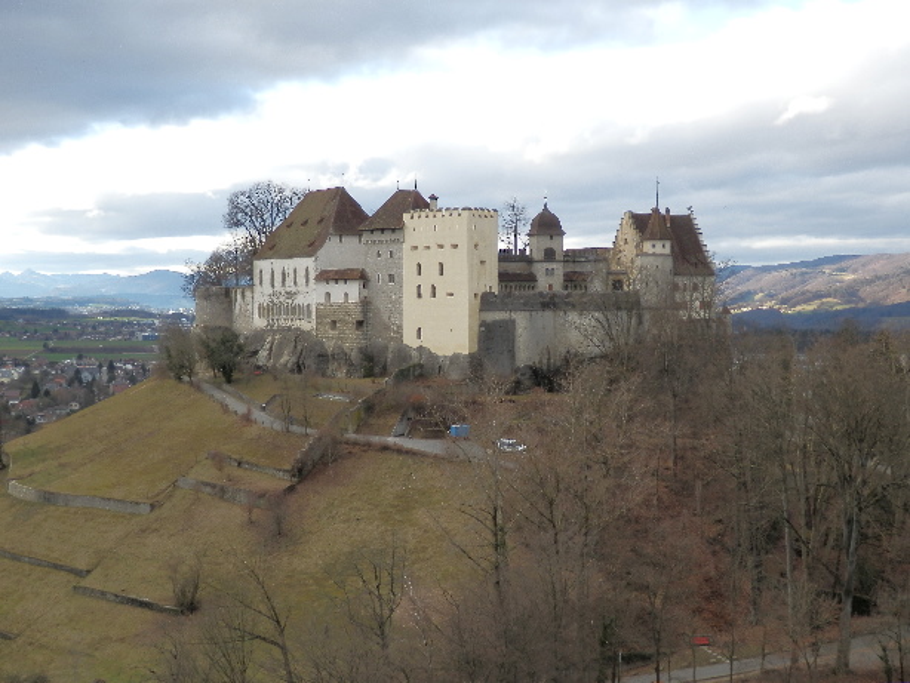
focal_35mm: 49
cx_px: 455
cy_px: 342
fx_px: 1289
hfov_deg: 38.9
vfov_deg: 29.7
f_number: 4
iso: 80
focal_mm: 8.9
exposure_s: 1/200
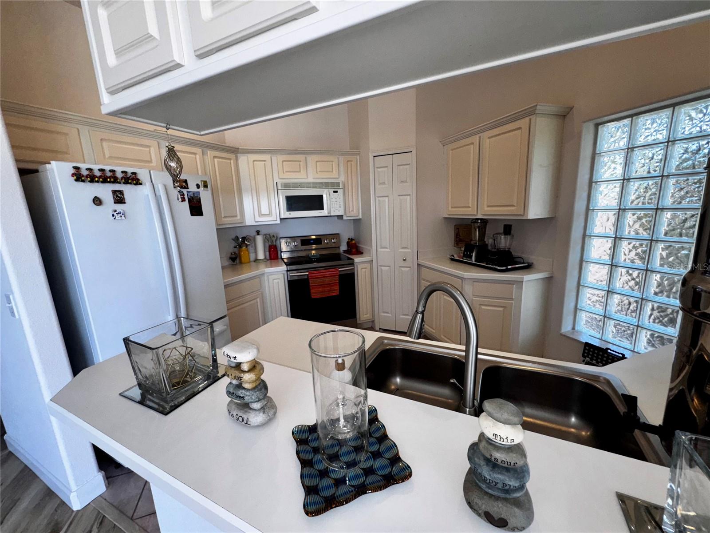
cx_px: 355
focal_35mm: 14
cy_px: 266
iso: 64
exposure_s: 1/122
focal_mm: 2.22
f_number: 2.2
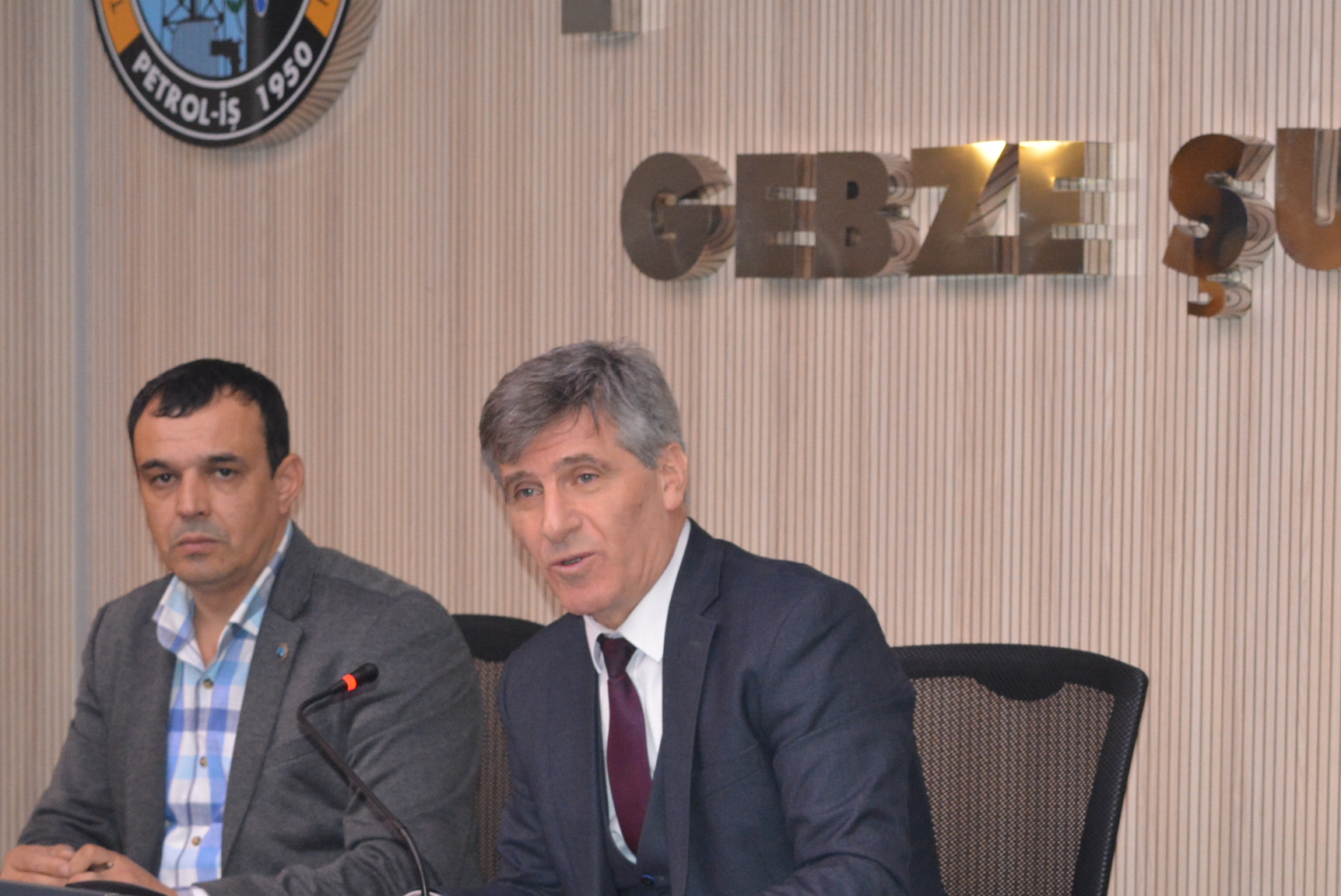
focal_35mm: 125
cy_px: 758
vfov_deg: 10.9
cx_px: 989
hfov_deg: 16.3
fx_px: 4660
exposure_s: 1/60
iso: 1800
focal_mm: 48
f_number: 5.3
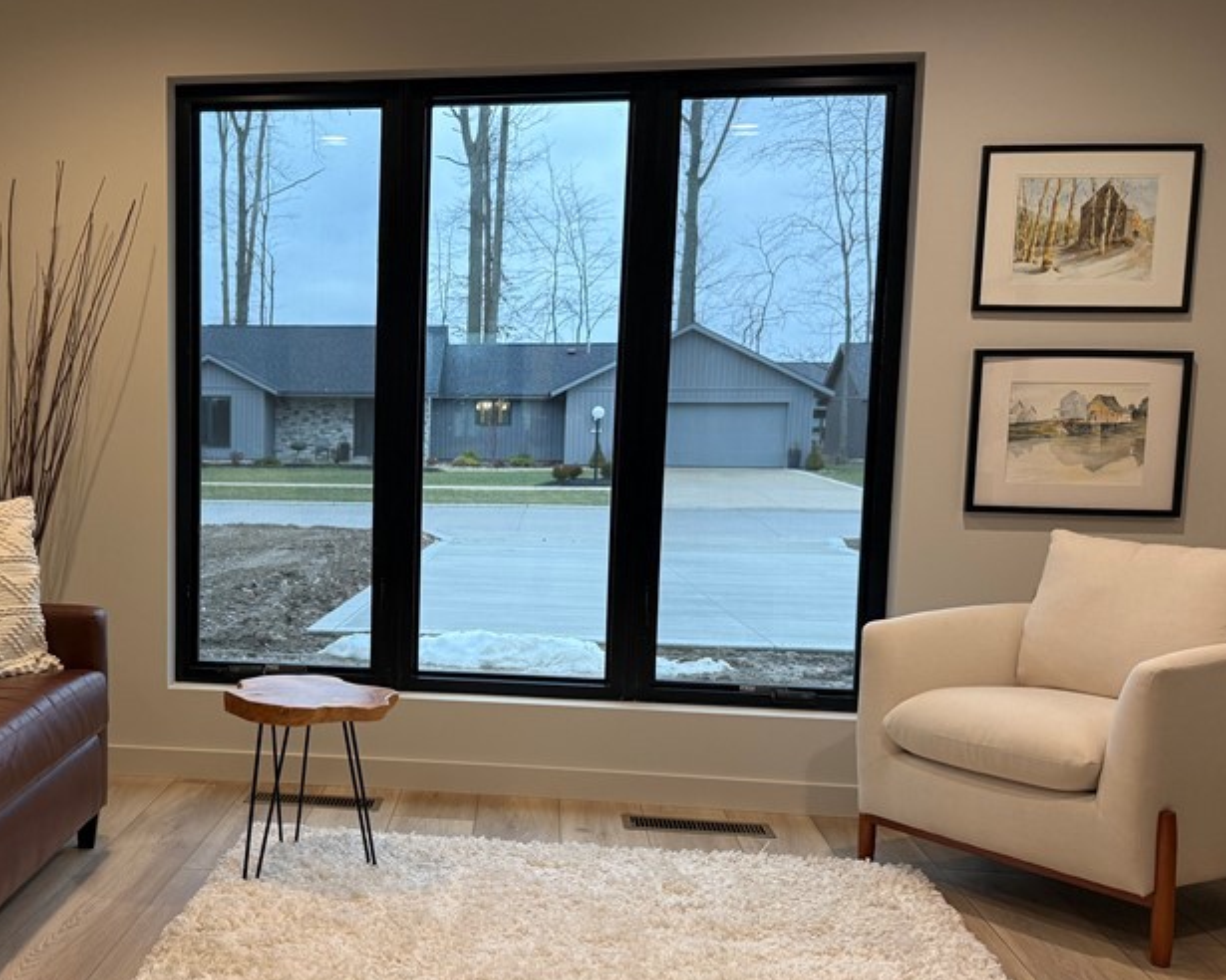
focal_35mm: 39
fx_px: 1415
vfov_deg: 38.1
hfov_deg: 45.3
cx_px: 311
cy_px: 562
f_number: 1.78
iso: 200
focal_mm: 6.76
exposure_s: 1/120
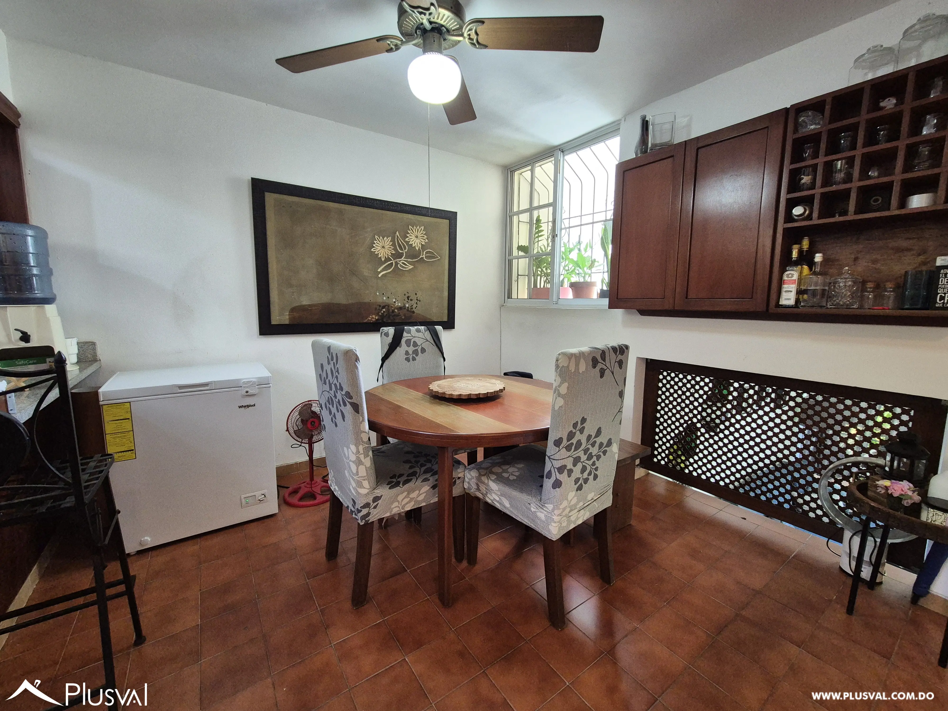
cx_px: 474
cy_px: 356
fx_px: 356
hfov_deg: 106.2
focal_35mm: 13
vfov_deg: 89.9
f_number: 2.2
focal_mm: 2.2
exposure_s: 1/60
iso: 500
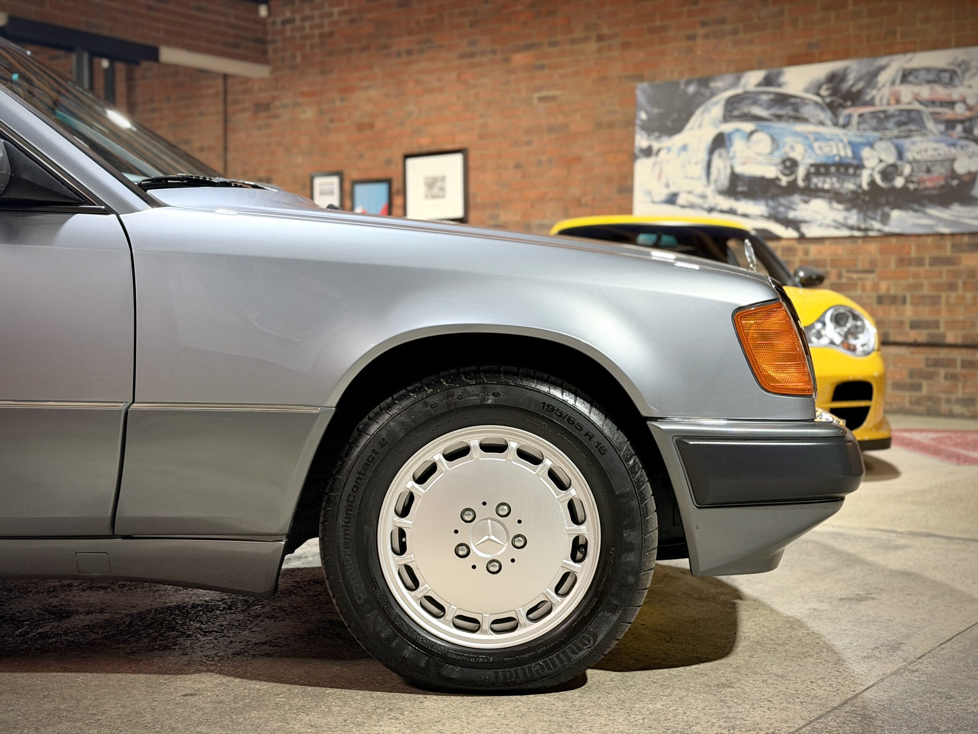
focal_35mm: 48
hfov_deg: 39.7
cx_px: 489
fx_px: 1356
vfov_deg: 30.3
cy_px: 367
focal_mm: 6.76
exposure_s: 1/33
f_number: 1.78
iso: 250
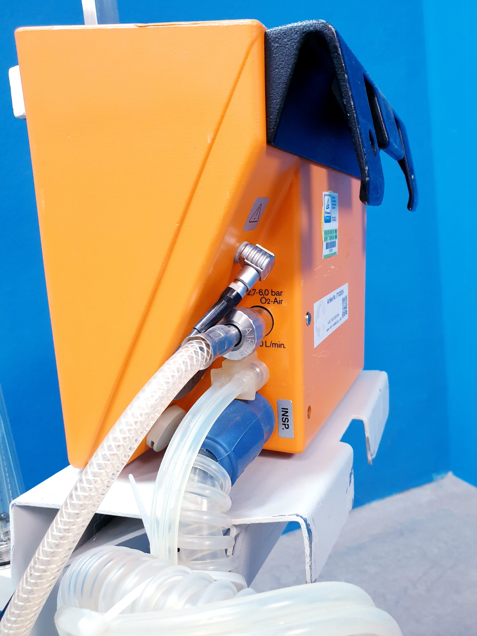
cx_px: 238
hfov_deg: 53.1
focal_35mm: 26
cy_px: 318
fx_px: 478
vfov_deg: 67.3
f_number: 2.4
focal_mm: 4.3
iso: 320
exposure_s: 1/33
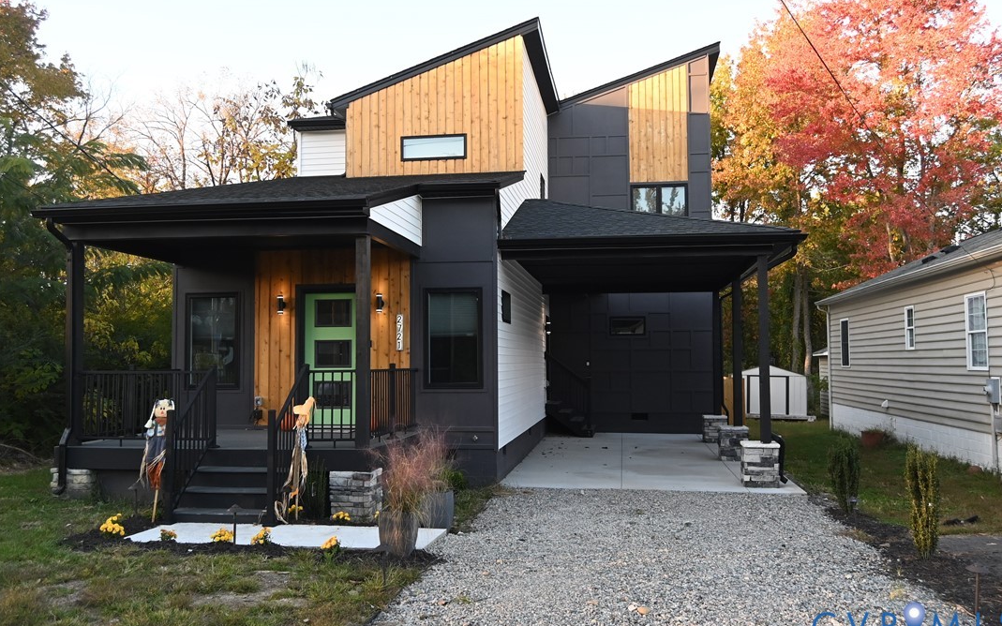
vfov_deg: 43.1
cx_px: 507
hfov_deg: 64.6
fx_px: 792
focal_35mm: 29
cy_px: 314
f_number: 5
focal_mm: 19
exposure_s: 1/500
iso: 1000
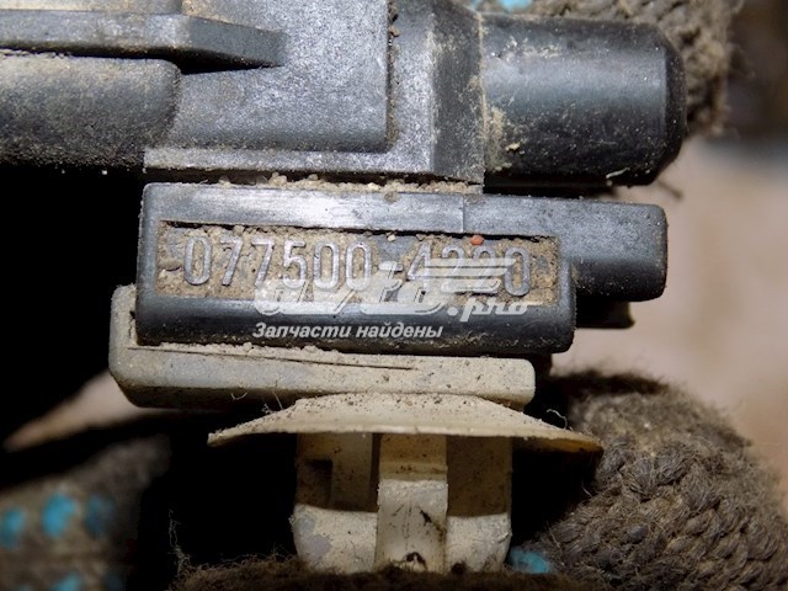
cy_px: 296
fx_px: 1593
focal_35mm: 70
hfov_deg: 27.8
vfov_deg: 21.0
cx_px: 394
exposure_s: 1/30
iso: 200
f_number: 4.2
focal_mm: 12.5
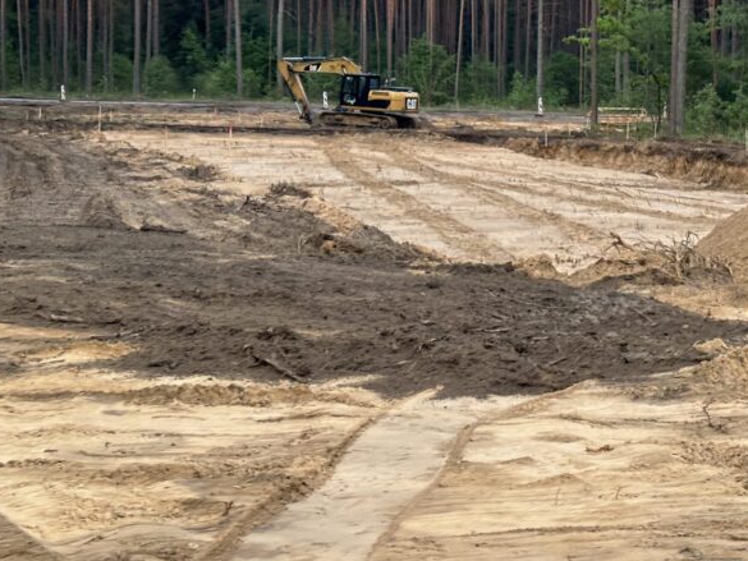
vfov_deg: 17.5
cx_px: 641
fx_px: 1815
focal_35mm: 84
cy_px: 153
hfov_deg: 22.8
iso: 64
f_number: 1.78
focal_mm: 6.86
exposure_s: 1/373
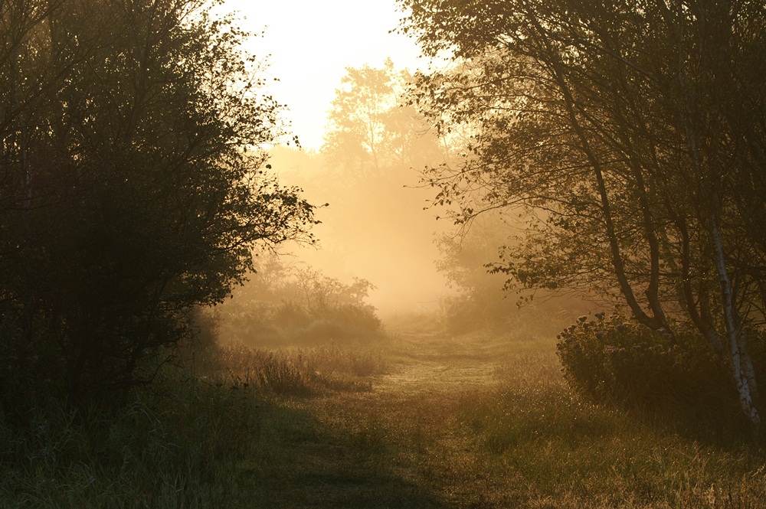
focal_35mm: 128
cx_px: 383
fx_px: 2711
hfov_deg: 16.1
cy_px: 254
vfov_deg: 10.7
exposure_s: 1/250
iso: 100
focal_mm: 85
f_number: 8
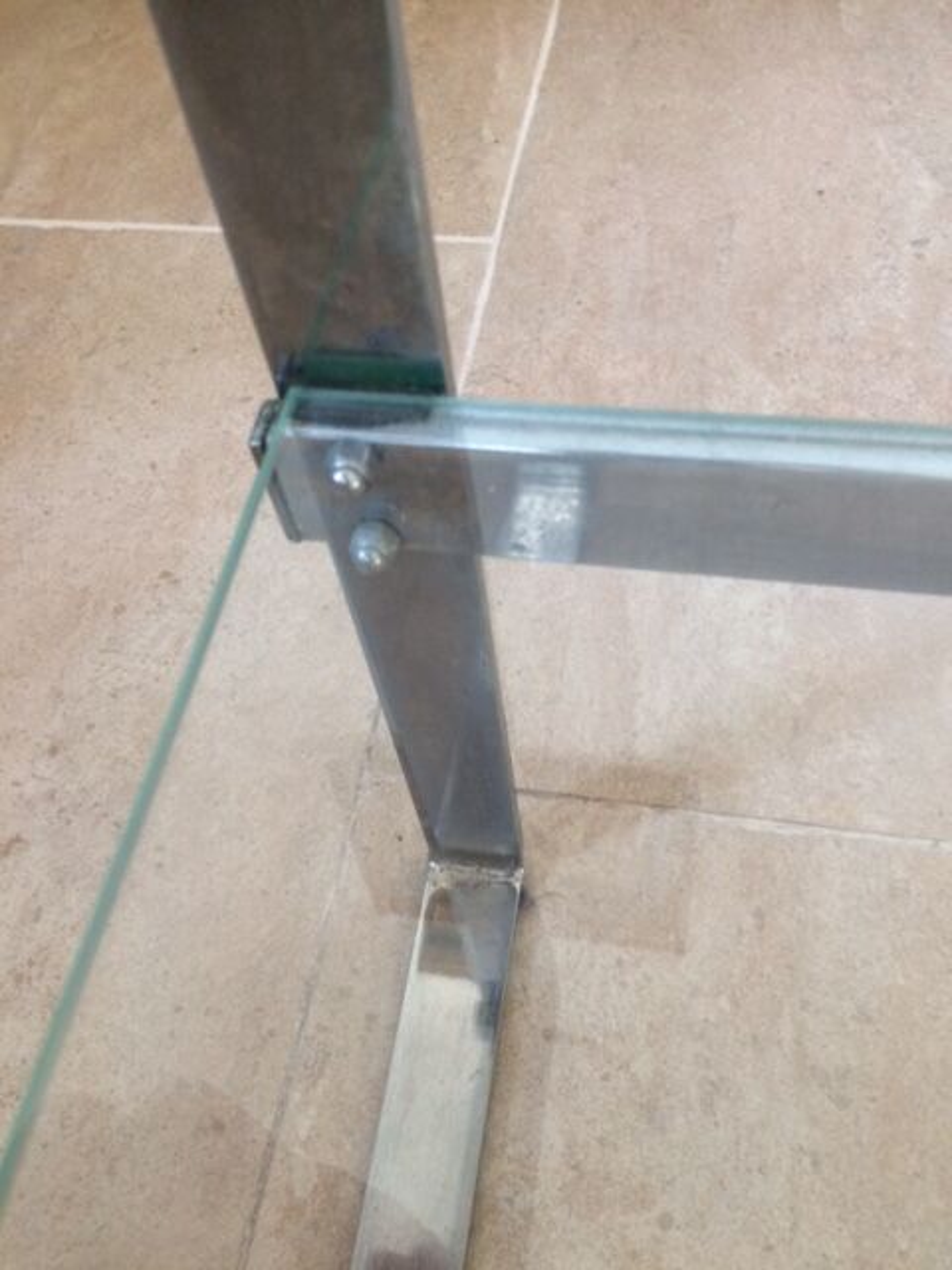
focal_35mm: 29
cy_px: 635
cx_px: 476
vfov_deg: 61.7
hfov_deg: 48.2
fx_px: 1063
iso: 125
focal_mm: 4.15
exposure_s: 1/33
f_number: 2.2
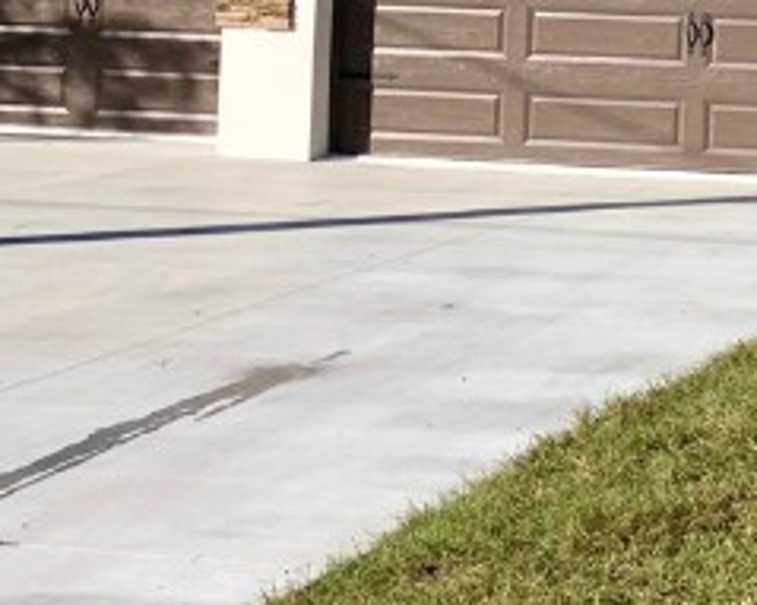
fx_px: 2620
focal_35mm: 117
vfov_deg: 12.9
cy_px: -105
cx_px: 1289
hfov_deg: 14.7
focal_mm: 4
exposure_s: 1/1621
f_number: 1.8
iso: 20
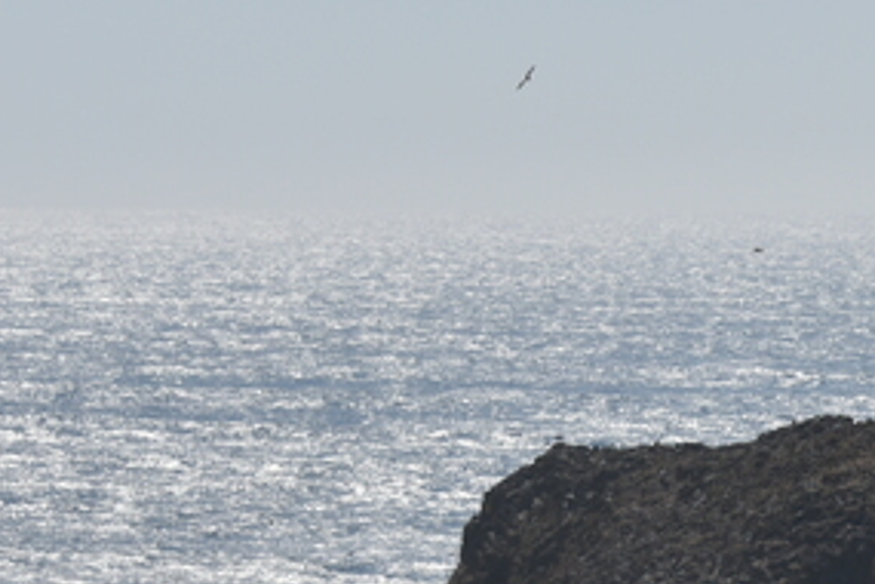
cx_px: 1750
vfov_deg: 3.6
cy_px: 1057
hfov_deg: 5.3
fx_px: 9284
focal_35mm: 382
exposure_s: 1/500
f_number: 11
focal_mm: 85
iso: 100
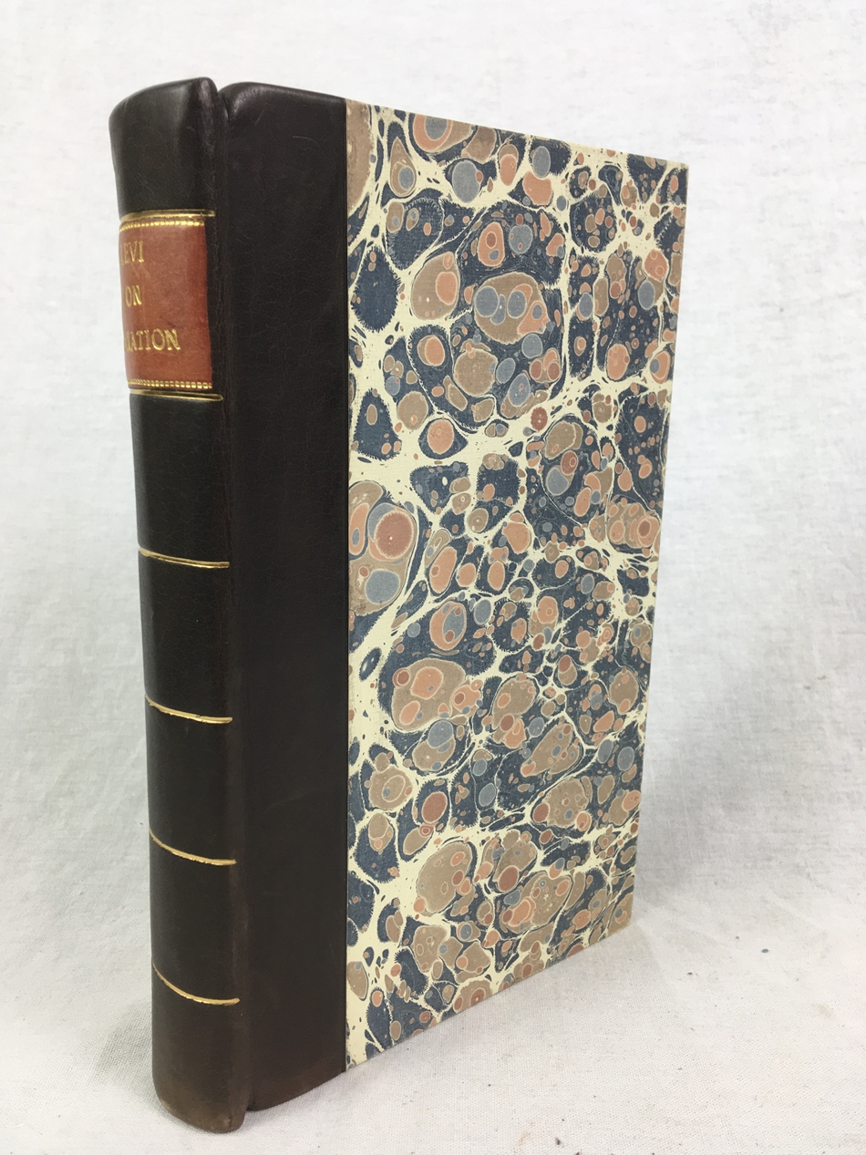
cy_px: 578
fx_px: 967
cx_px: 433
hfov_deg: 48.2
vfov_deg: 61.7
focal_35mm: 29
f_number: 2.2
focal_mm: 4.15
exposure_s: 1/100
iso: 40
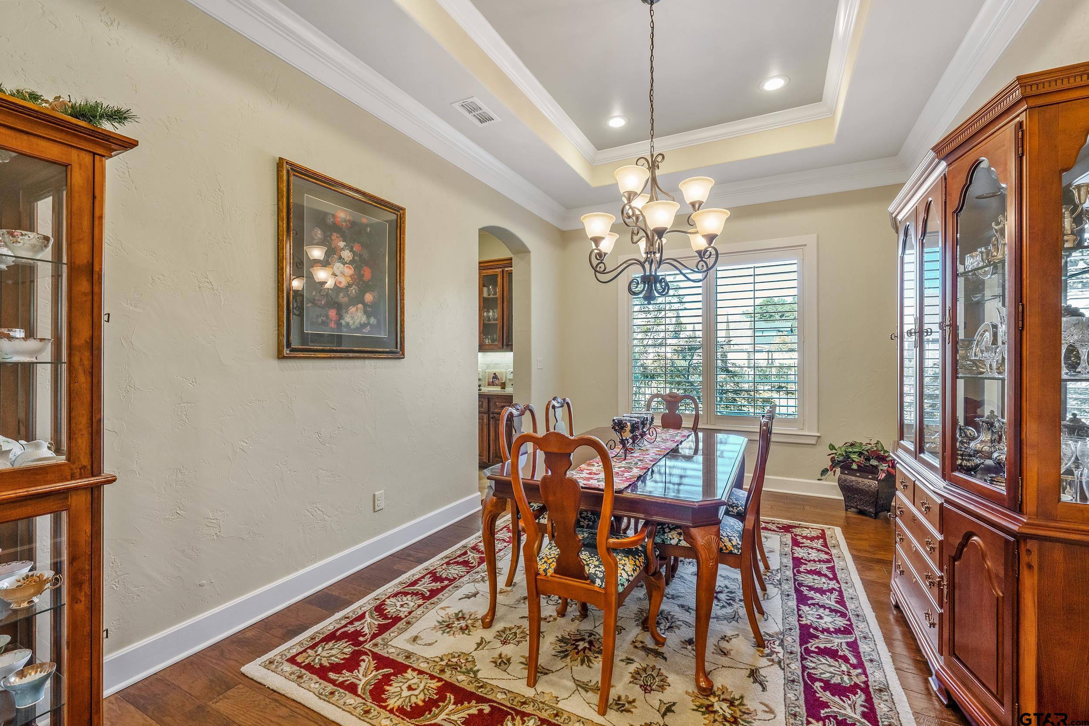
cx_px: 544
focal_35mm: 15
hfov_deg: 100.4
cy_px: 363
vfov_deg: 77.3
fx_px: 454
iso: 800
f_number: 8
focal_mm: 15
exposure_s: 1/20
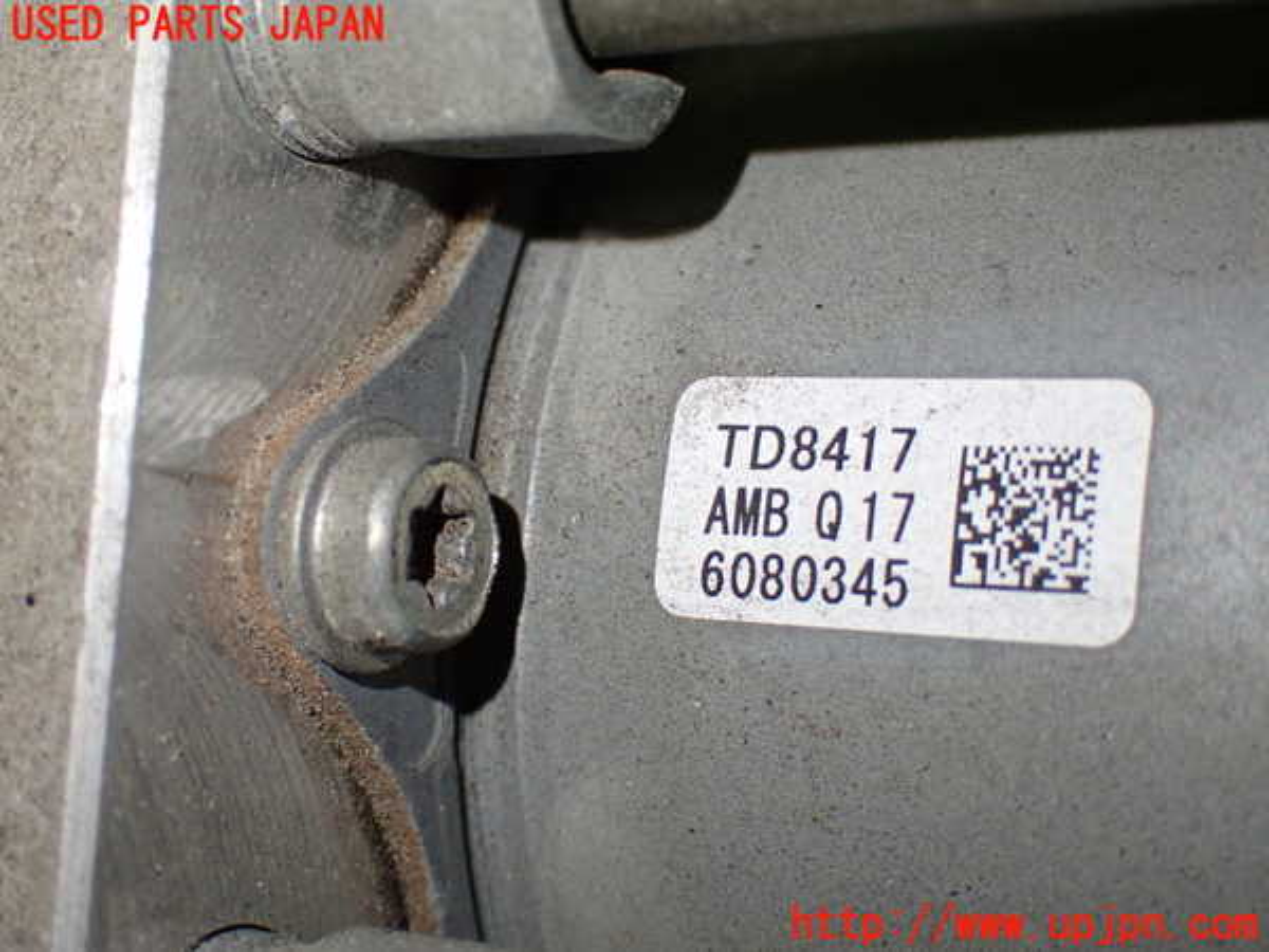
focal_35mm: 58
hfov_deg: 33.2
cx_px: 634
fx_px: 2126
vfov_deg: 25.2
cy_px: 476
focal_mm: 10.35
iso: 800
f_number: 3.5
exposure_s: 1/160
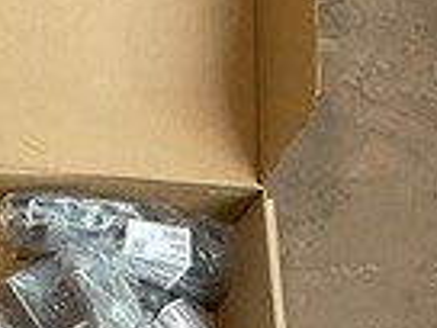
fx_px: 1717
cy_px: 495
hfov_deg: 13.5
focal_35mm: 136
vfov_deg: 10.5
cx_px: -263
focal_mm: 3
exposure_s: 1/50
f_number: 1.8
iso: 50
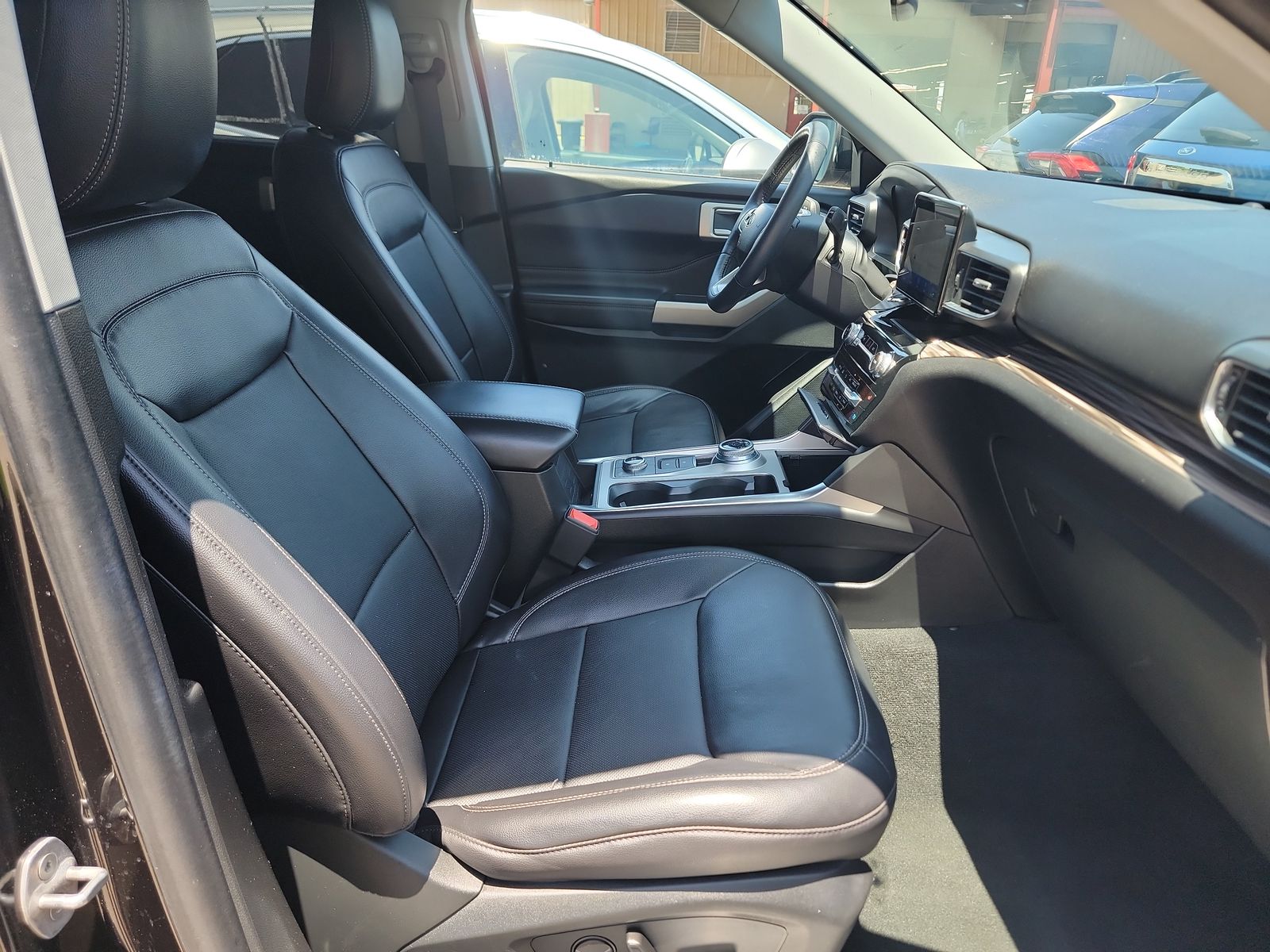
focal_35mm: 24
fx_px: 881
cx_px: 635
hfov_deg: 71.6
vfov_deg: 56.8
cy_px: 476
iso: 50
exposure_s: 1/59
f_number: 1.8
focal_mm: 6.7
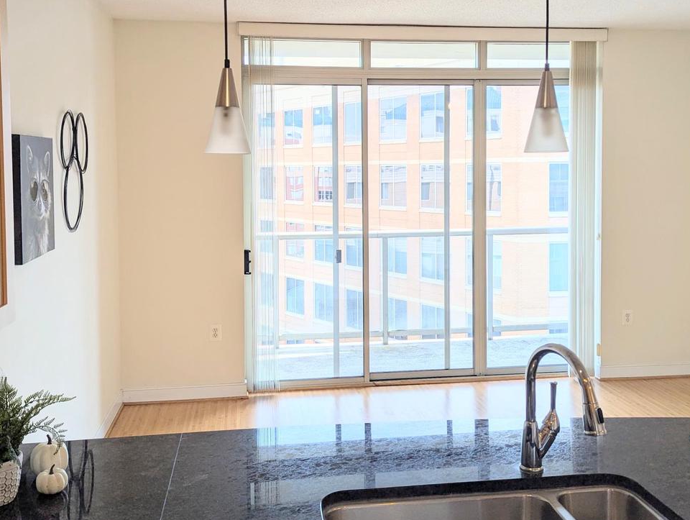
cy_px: 204
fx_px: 719
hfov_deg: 51.3
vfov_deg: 39.6
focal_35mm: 36
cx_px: 355
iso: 39
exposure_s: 1/183
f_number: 1.85
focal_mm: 6.81
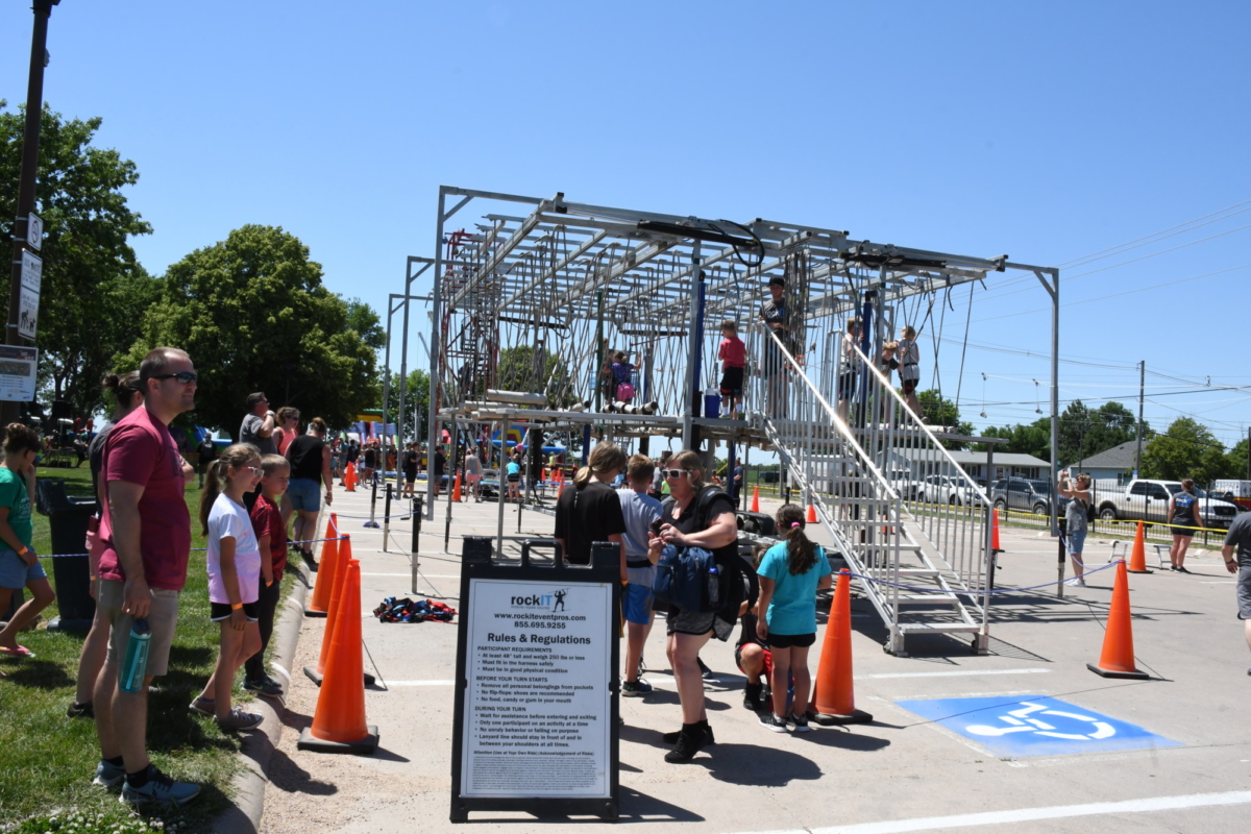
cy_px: 417
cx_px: 626
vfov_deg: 47.9
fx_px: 938
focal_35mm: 27
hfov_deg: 67.4
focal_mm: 18
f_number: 16
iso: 500
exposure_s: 1/320
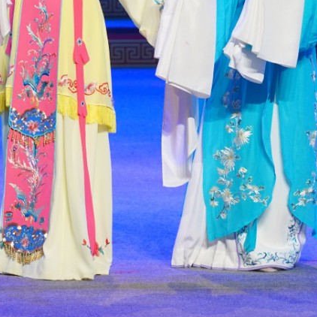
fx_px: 5843
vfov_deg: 3.1
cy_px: -24
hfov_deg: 3.1
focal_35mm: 564
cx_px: 77
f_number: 5.6
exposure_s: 1/250
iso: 1250
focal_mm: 200
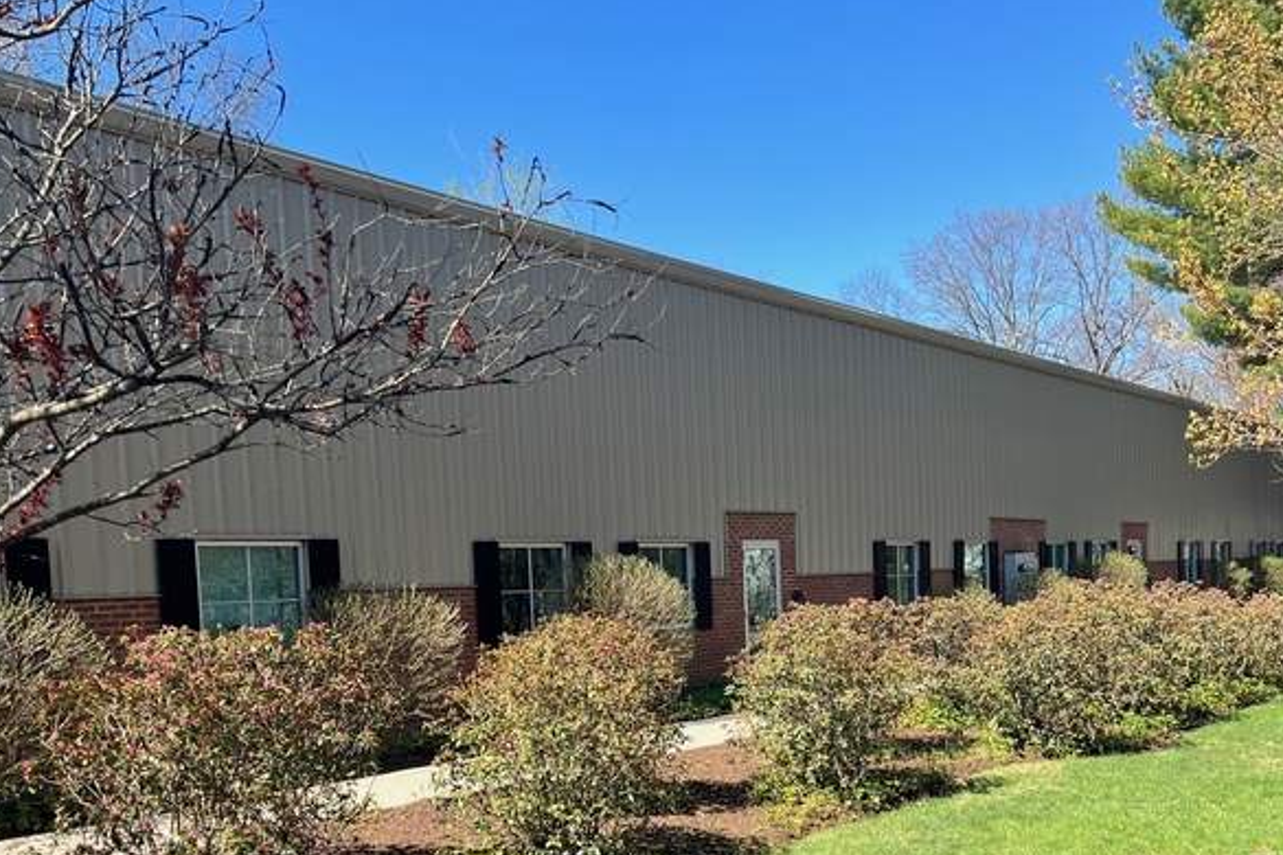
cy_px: 656
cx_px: 645
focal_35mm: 37
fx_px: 1319
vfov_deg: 35.0
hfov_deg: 51.9
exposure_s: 1/1724
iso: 50
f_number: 1.5
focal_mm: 5.7
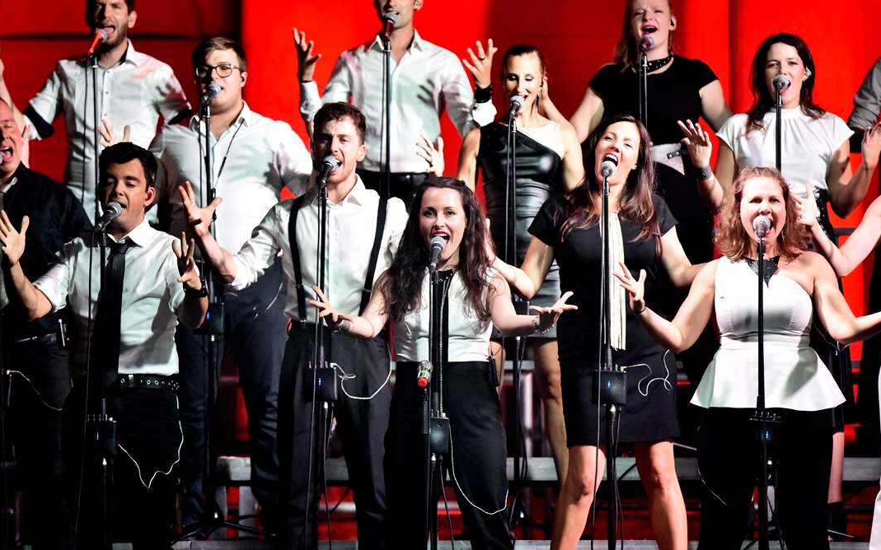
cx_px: 430
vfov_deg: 6.4
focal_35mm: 206
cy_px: 303
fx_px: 4946
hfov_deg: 10.2
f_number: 4
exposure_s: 1/320
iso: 5000
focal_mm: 180
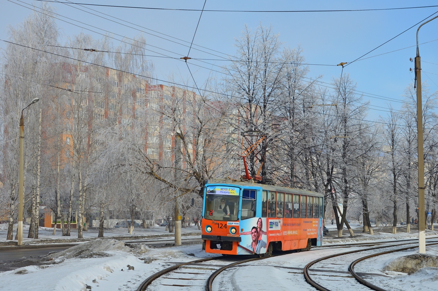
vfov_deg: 18.9
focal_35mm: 72
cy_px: 146
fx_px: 875
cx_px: 219
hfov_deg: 28.1
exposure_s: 1/320
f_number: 9
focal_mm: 48
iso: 100
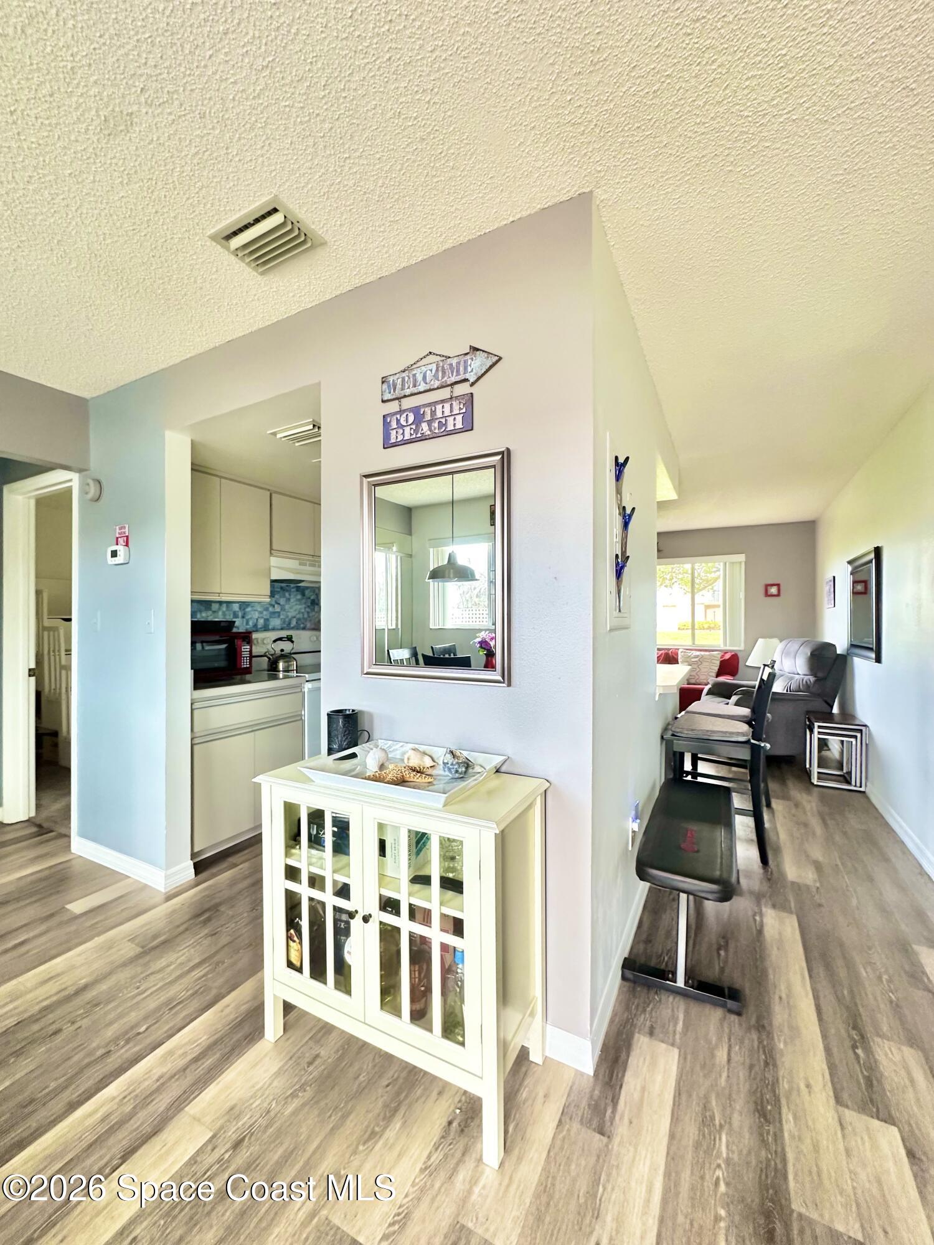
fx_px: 504
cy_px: 622
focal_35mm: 14
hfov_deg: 85.7
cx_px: 467
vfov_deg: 102.1
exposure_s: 1/60
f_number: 2.2
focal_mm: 2.22
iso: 320
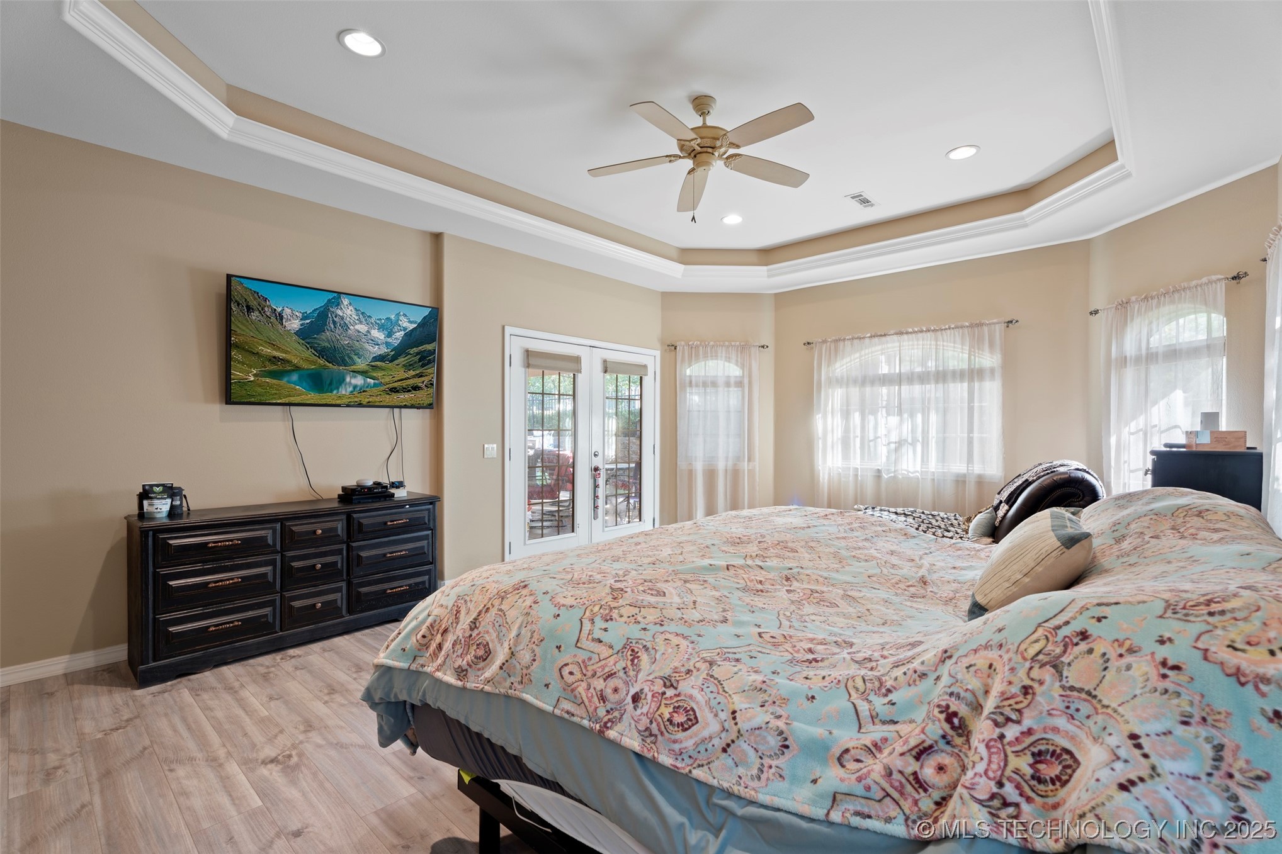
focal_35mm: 16
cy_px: 427
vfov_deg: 73.7
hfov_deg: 96.7
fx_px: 570
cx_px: 641
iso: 200
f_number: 9
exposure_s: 2
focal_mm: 16
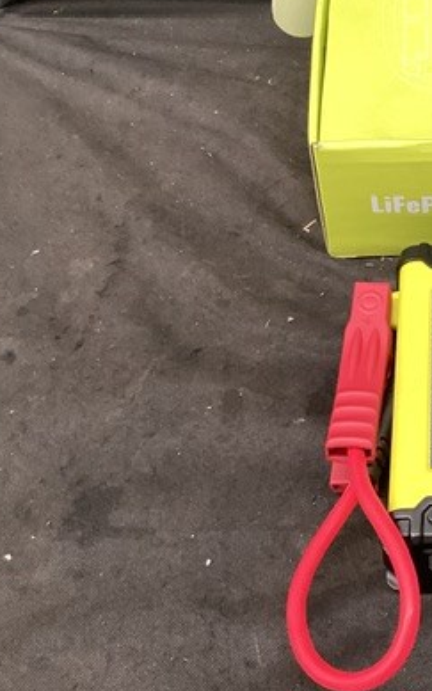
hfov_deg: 22.2
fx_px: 1018
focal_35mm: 54
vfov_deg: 37.4
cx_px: 514
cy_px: 272
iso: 125
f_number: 2.4
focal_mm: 3.3
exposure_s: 1/60
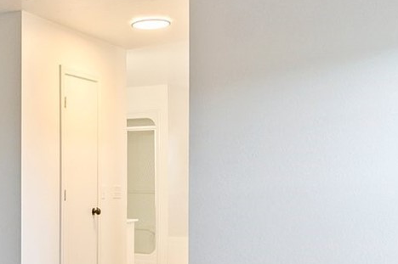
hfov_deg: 29.0
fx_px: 674
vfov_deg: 22.1
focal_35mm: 61
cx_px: -65
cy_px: 172
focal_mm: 14
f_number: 4
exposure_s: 1/100
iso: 640
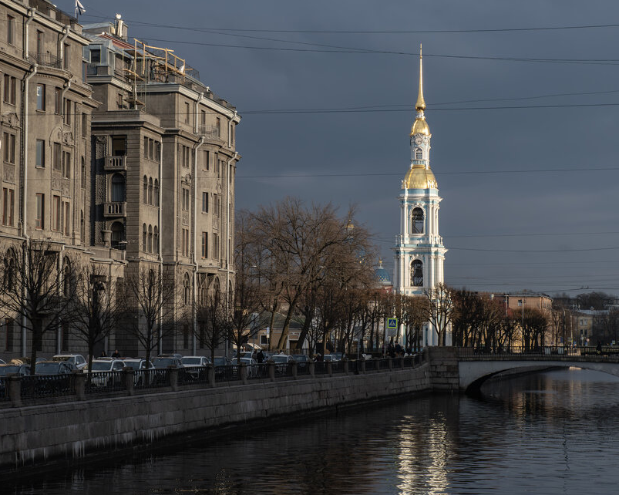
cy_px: 226
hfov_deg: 20.2
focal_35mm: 95
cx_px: 293
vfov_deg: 16.2
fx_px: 1735
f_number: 8
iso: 200
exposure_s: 1/250
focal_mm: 45
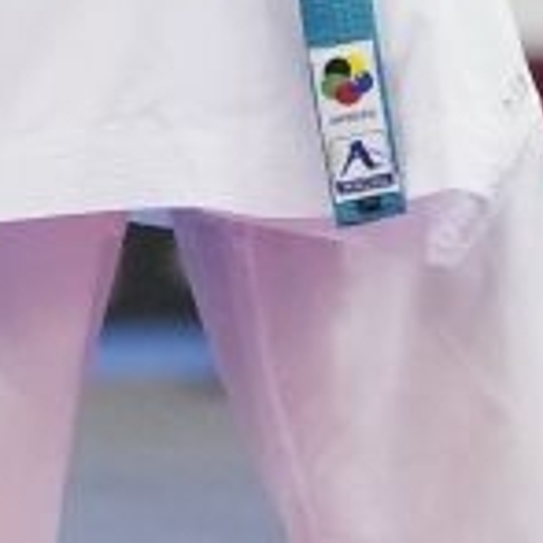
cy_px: -314
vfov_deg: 1.2
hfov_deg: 1.2
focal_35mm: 1500
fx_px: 26621
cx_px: -63
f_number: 2.8
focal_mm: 144
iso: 2500
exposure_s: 1/1000
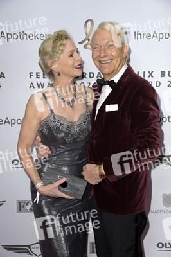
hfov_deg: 24.6
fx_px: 393
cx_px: 86
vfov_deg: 36.3
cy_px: 128
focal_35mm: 55
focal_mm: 55
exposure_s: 1/250
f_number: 5.6
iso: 640
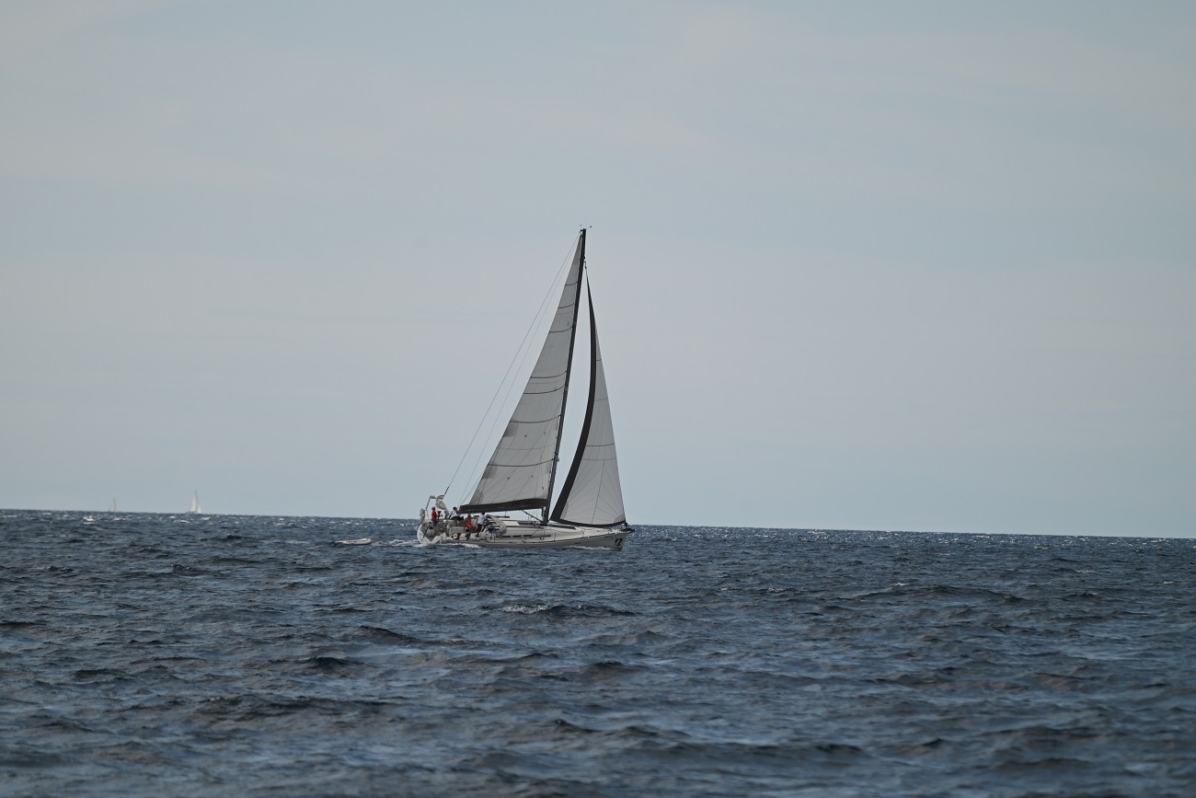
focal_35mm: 300
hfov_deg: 6.9
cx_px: 598
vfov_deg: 4.6
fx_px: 9967
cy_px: 399
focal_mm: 300
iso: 100
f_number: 5.6
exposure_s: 1/1000
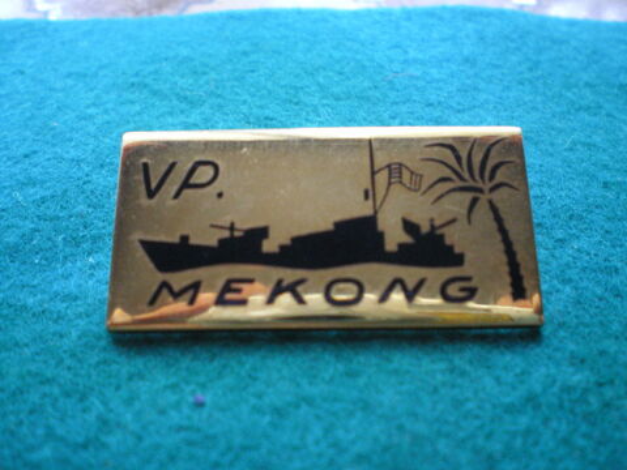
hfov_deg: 49.0
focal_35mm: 38
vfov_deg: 37.7
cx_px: 314
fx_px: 688
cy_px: 235
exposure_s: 1/13
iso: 400
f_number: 3.1
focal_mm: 6.3
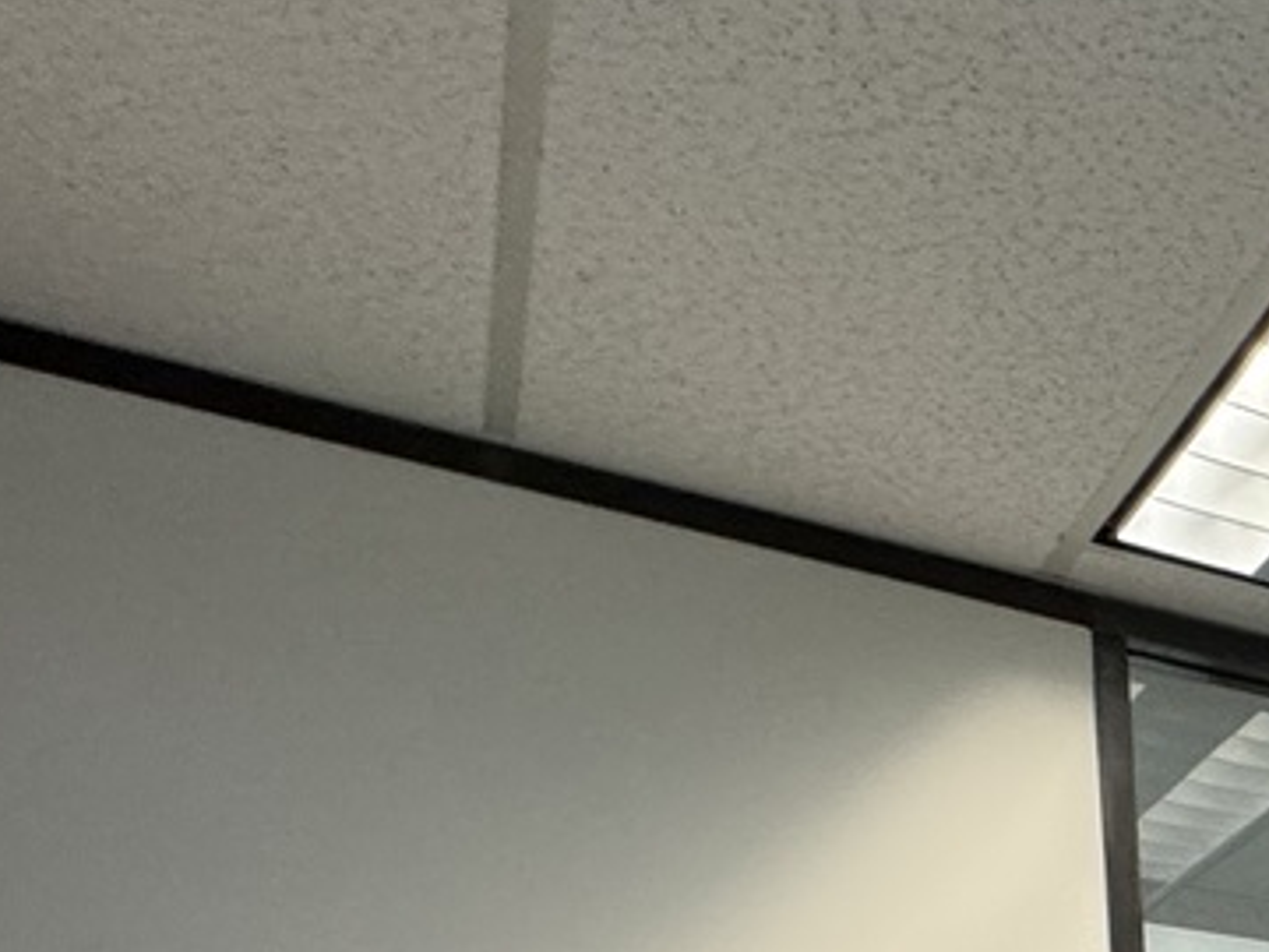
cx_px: 2316
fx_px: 2053
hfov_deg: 21.4
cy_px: 1682
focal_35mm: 56
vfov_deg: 19.8
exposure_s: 1/60
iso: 200
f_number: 2.2
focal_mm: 2.22
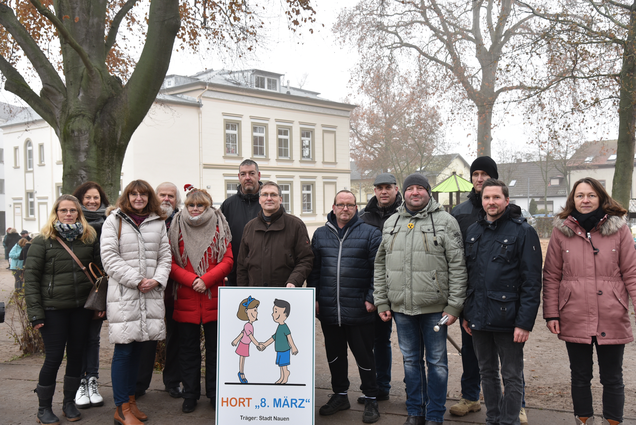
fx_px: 672
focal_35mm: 38
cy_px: 212
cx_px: 318
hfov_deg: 50.7
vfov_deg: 35.1
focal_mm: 38
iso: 800
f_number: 5
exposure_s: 1/100
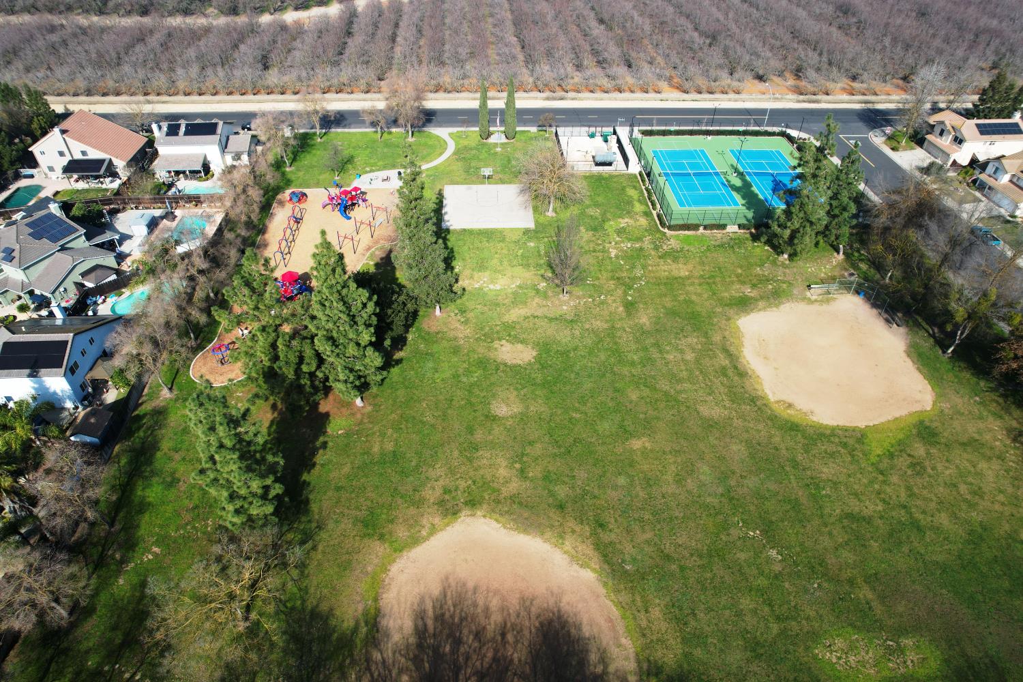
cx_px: 512
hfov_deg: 78.6
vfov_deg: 57.2
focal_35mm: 22
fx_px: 625
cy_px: 341
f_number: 2.8
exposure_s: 1/1250
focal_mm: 8.38
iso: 110
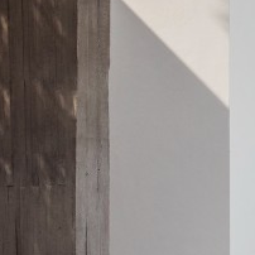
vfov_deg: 5.7
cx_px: 382
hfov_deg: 5.7
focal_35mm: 303
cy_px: -226
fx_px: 2525
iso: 100
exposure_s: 1/200
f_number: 8
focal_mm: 45
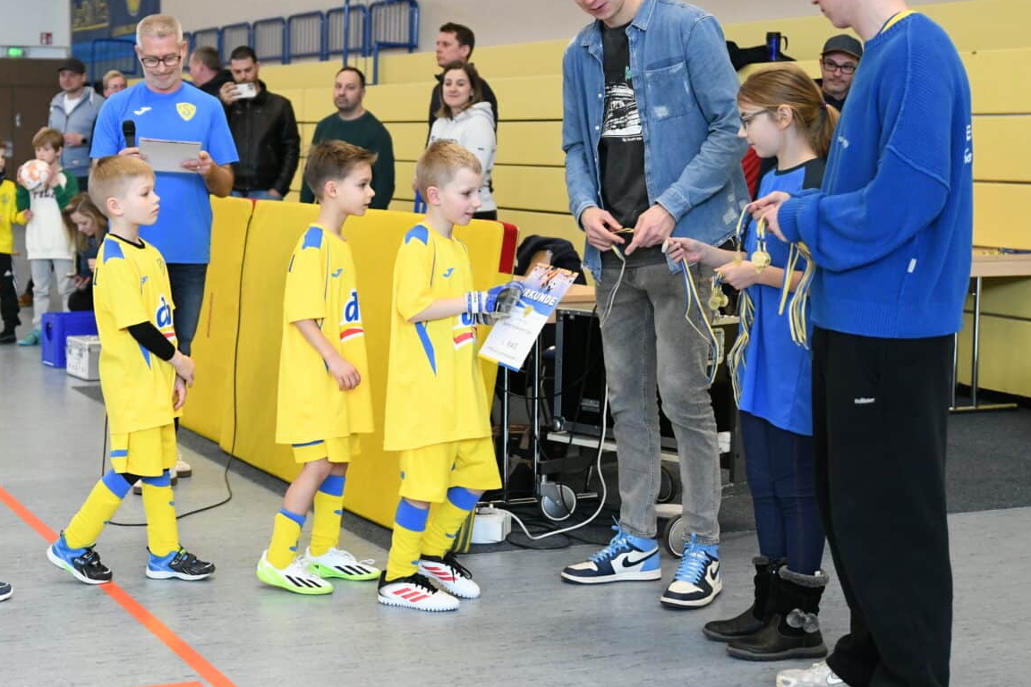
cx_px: 268
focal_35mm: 64
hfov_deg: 30.9
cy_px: 254
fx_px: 1833
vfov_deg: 21.2
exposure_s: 1/640
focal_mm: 36
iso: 3600
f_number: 2.8
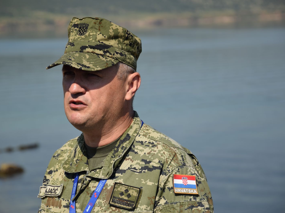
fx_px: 1412
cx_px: 138
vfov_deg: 8.7
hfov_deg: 11.5
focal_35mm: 172
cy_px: 106
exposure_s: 1/640
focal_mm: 105
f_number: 6.3
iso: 100
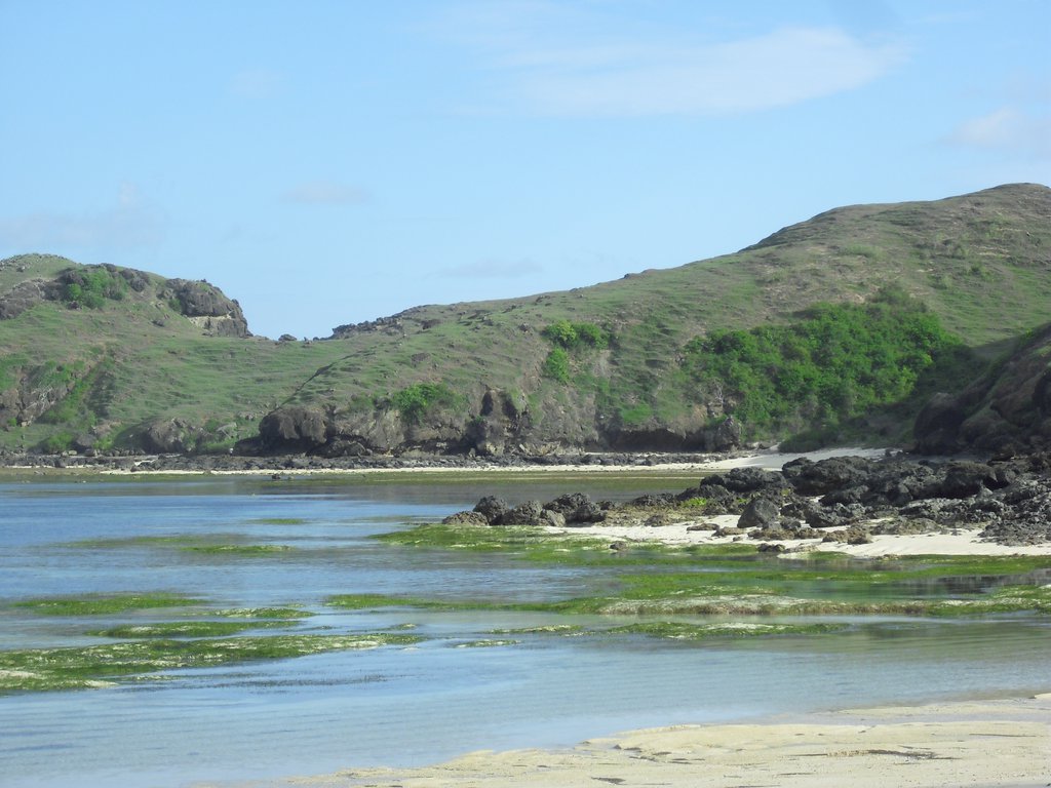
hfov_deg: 17.4
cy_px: 394
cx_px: 526
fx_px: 3431
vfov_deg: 13.1
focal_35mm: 113
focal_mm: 18.6
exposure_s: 1/500
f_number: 5.2
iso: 100
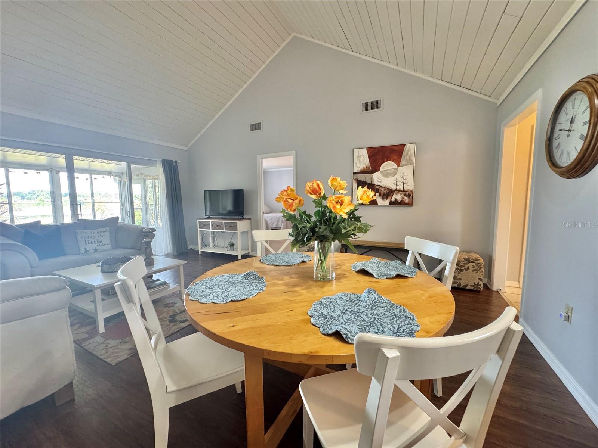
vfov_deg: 85.7
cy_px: 224
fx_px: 242
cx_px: 299
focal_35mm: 14
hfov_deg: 102.1
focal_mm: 2.22
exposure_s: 1/60
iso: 400
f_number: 2.2
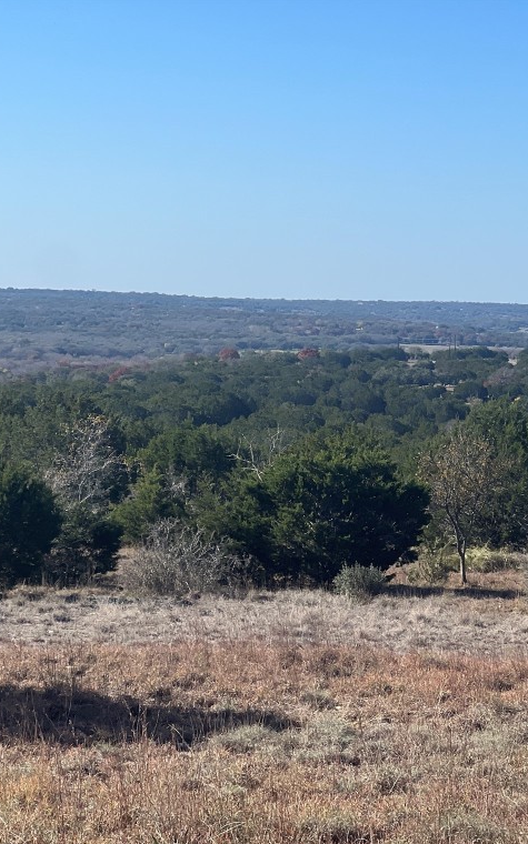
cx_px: 322
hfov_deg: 11.9
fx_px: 2533
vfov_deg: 18.9
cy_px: 424
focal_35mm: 110
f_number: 2.8
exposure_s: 1/797
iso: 32
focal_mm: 9
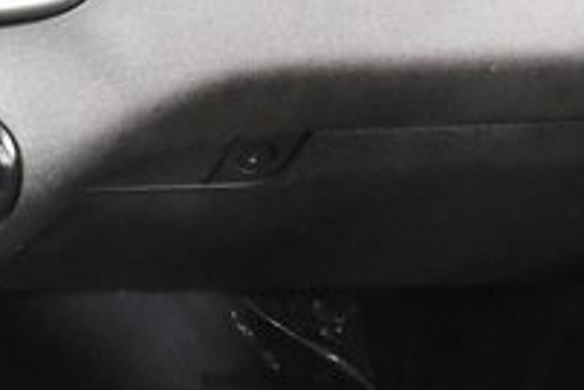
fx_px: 1234
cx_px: -292
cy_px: 143
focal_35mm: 76
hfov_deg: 22.1
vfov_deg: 17.9
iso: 4500
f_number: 4.5
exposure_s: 1/60
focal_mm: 10
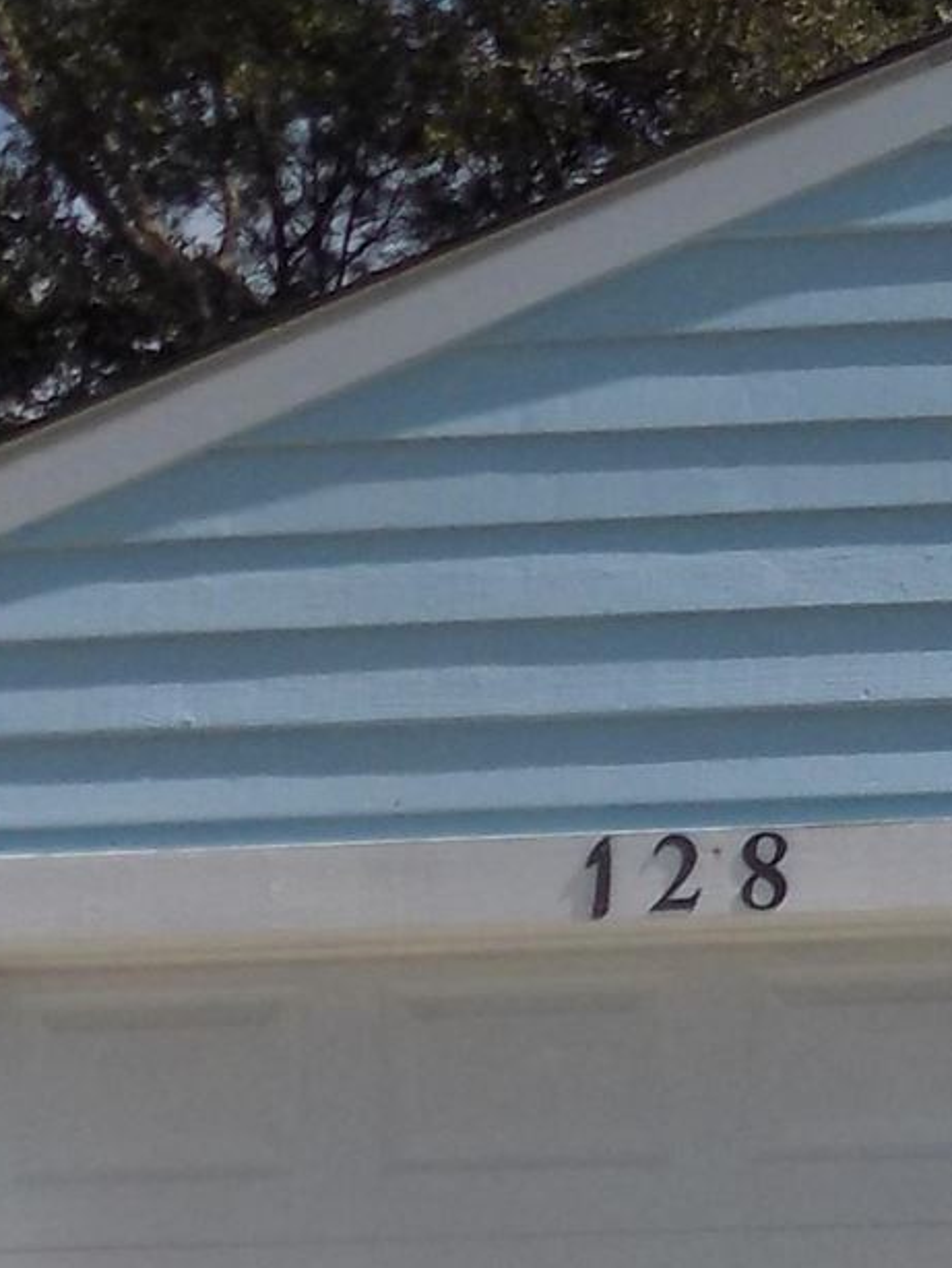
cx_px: 1826
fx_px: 4214
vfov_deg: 17.0
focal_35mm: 115
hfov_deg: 11.7
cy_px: 911
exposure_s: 1/200
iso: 80
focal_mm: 4
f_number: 9.9
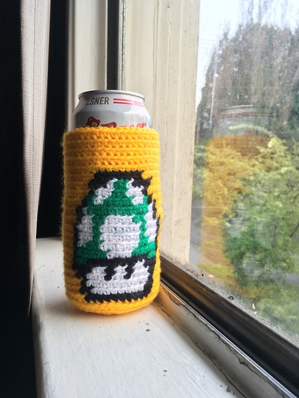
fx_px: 334
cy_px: 199
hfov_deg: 48.3
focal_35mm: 29
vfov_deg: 61.6
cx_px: 150
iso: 32
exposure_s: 1/30
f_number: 2.2
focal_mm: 4.15
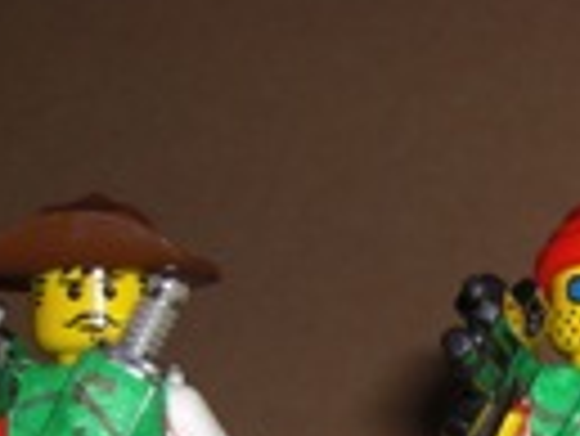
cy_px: 589
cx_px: 773
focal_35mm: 118
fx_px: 1979
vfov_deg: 12.2
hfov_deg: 15.8
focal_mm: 6.2
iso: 64
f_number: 8
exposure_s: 1/30
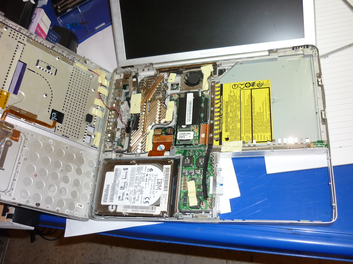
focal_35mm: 33
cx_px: 176
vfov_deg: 42.9
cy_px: 132
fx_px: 337
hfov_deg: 55.4
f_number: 2.8
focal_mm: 5.5
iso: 100
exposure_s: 1/30
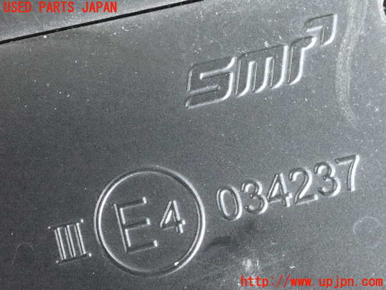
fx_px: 914
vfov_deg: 18.0
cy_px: 145
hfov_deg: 23.8
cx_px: 193
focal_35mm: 82
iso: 10000
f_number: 4.3
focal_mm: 14.62
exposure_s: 1/125
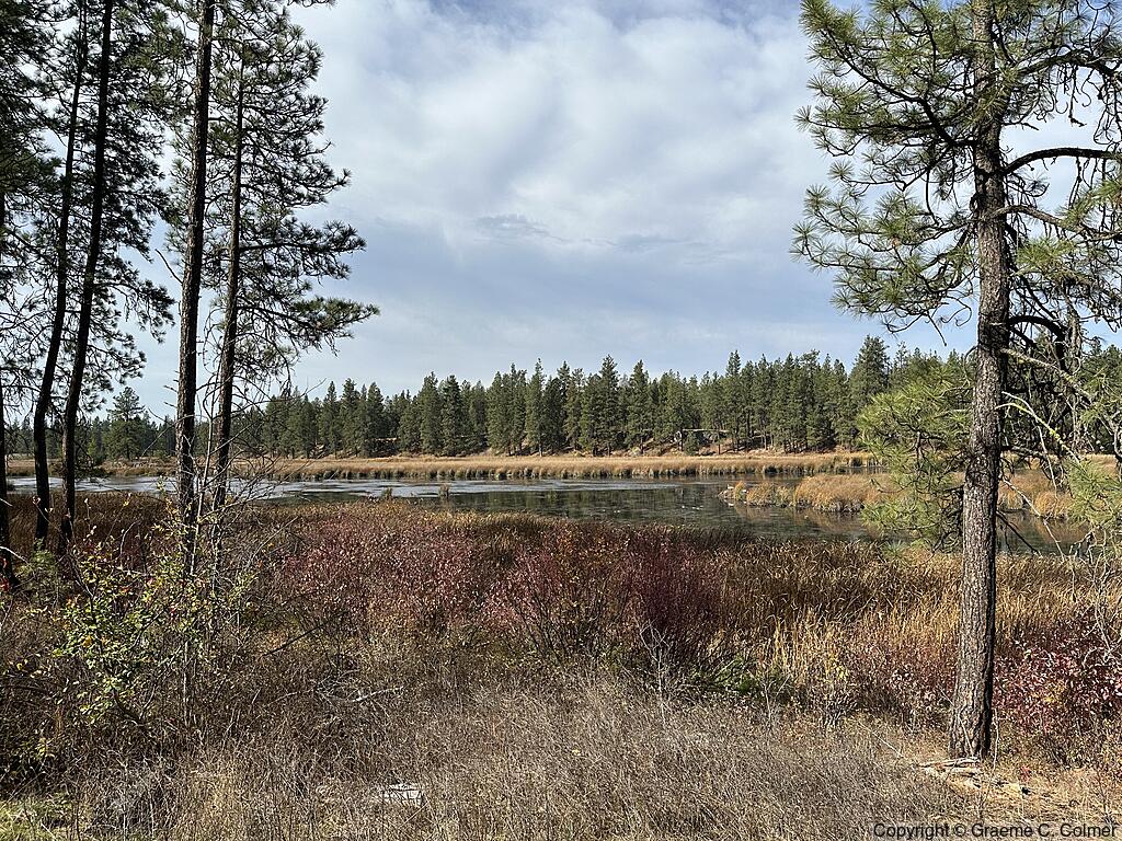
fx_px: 778
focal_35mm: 24
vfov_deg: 56.8
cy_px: 420
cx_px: 561
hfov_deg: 71.6
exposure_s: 1/5263
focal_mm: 6.86
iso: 80
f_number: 1.78
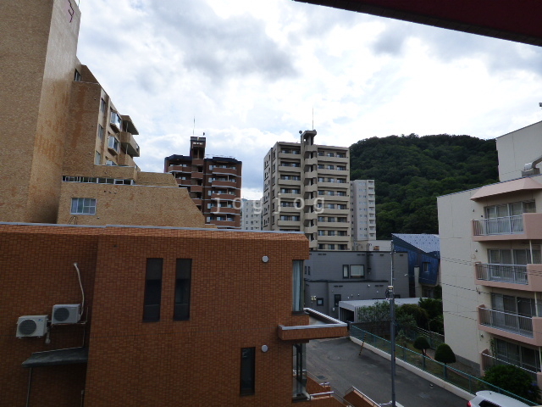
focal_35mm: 20
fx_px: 313
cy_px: 204
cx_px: 271
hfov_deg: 81.7
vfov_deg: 66.0
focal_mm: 3.58
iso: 200
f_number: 5
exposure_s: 1/800
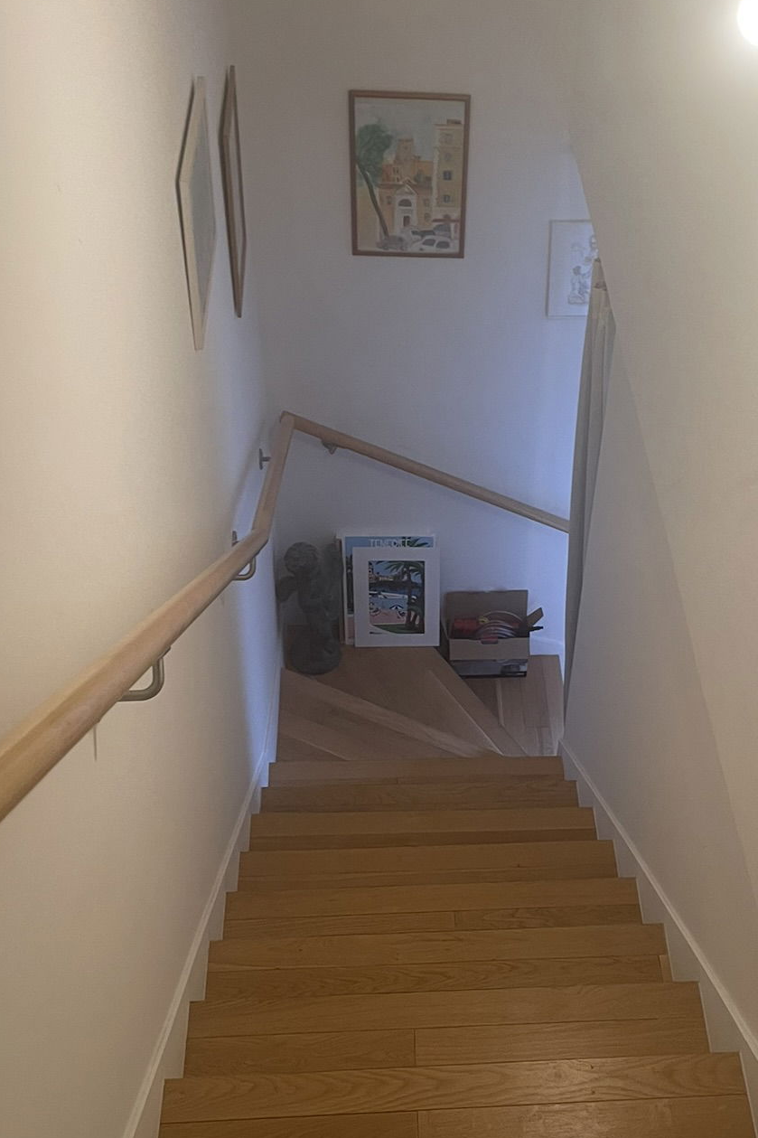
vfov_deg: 44.4
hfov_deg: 30.2
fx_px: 1390
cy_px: 652
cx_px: 527
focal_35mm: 44
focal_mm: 4.2
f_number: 1.6
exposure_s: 1/50
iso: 80
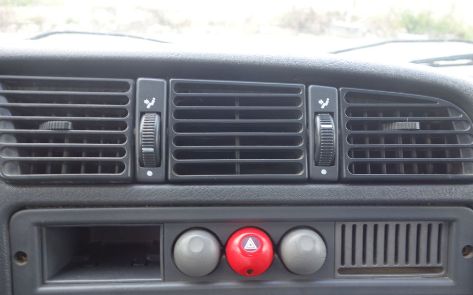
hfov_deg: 64.6
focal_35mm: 29
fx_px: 374
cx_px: 237
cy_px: 143
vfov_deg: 43.1
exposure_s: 1/30
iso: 160
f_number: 4
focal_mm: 10.4
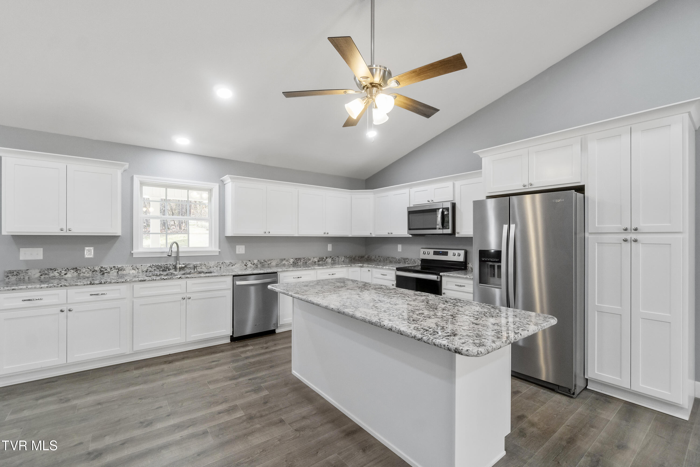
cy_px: 234
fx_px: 292
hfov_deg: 100.4
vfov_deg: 77.3
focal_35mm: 15
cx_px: 350
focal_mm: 10
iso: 320
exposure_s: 1/25
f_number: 8
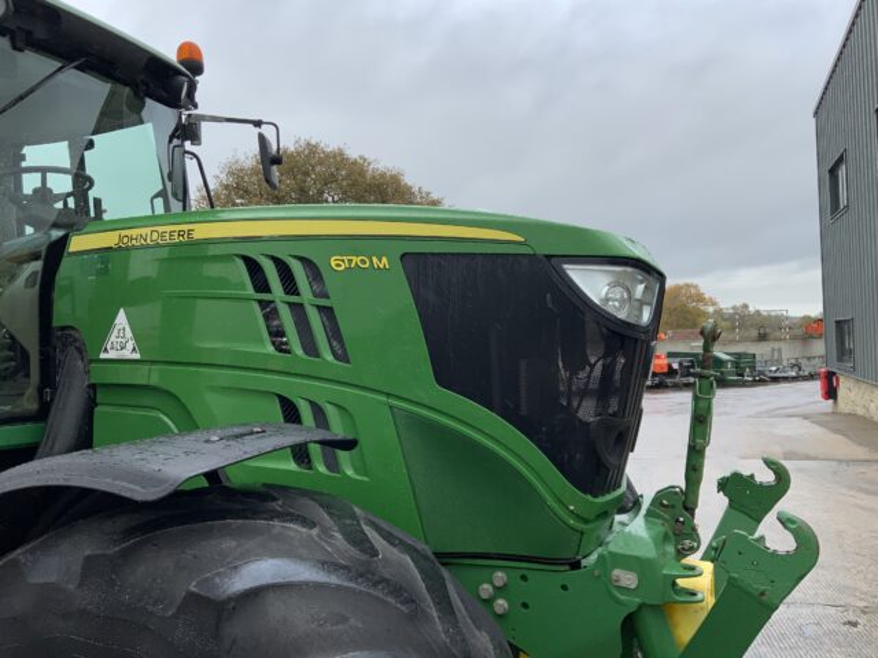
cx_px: 439
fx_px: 736
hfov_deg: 61.7
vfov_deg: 48.2
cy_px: 329
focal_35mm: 29
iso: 16
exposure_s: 1/400
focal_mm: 3
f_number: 1.8
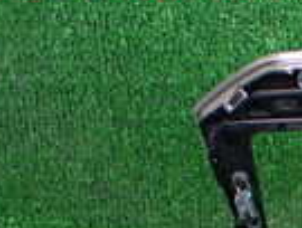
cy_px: 452
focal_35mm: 133
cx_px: 602
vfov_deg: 10.3
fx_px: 1163
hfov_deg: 12.9
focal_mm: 5.4
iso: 320
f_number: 2.3
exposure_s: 1/125
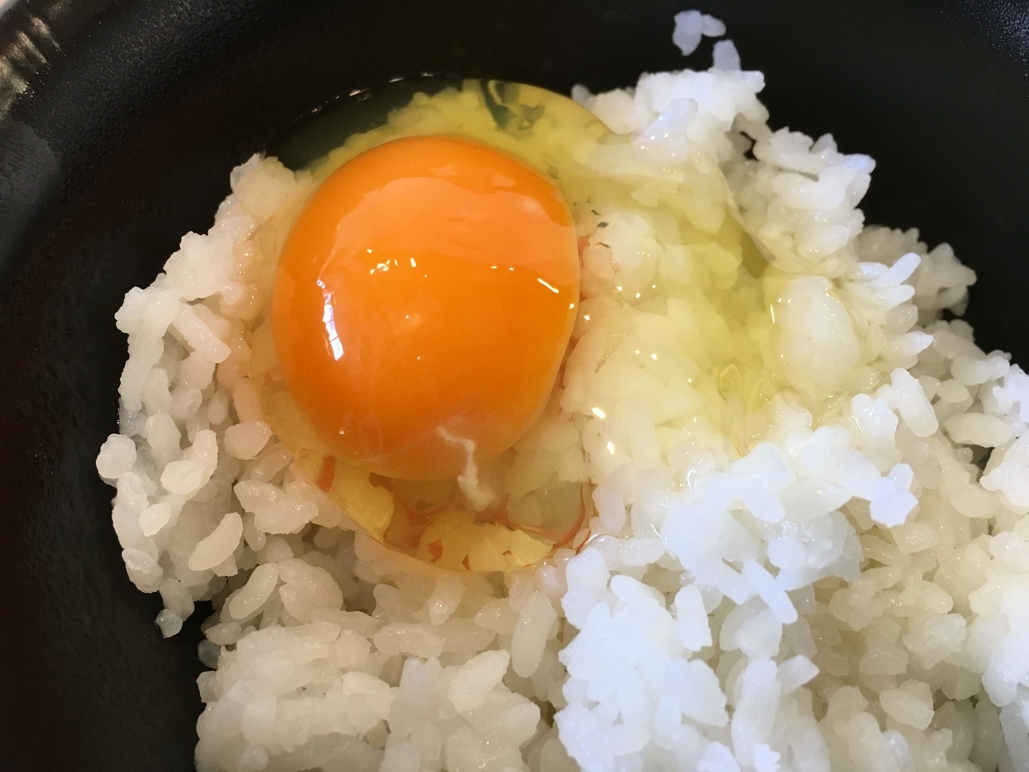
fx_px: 862
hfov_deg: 61.7
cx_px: 514
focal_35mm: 29
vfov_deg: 48.2
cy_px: 386
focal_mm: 4.15
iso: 40
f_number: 2.2
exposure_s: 1/30
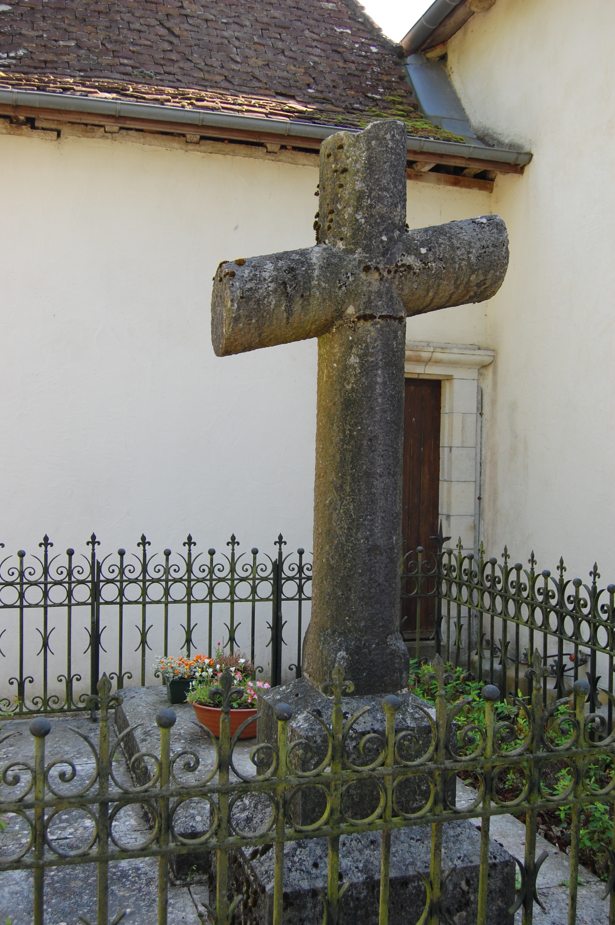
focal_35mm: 34
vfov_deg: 55.1
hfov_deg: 38.3
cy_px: 462
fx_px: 886
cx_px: 308
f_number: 5
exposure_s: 1/200
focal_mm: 23
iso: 400
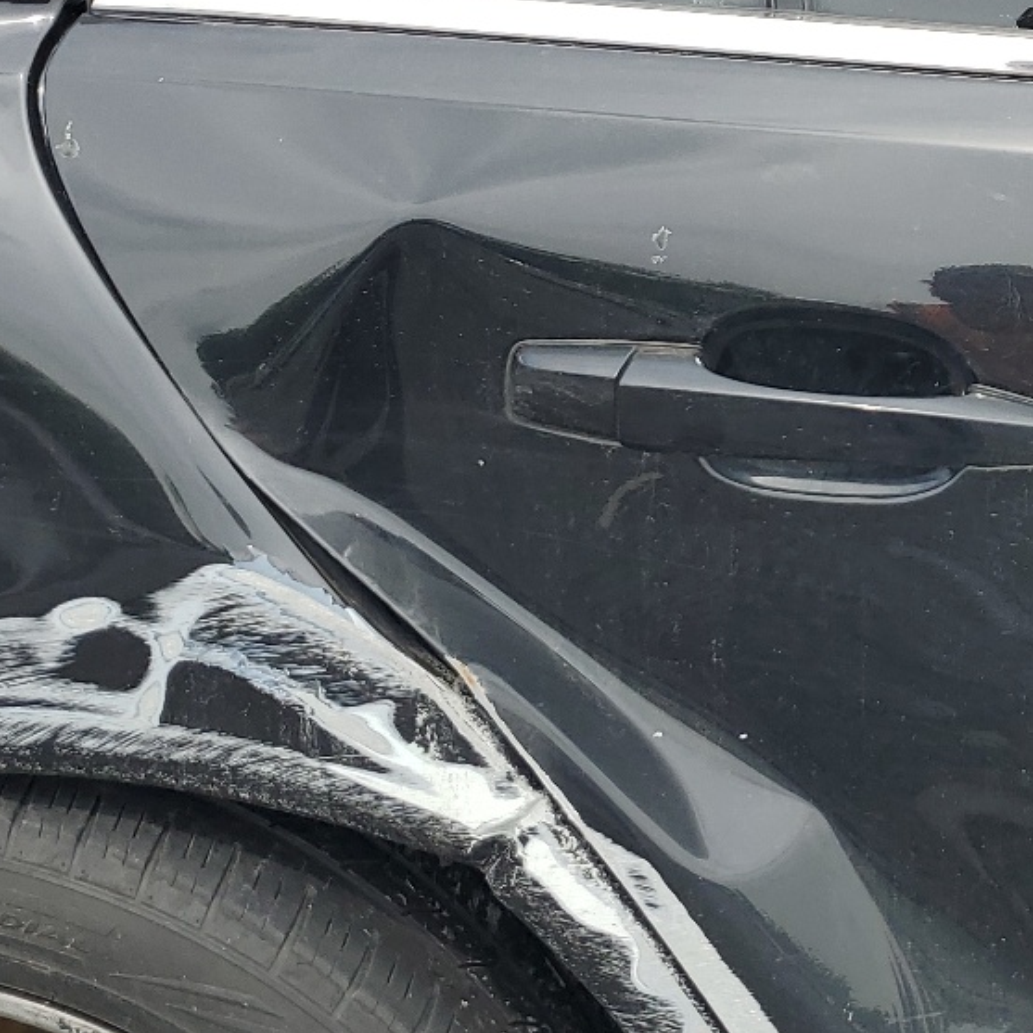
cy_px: 328
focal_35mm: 66
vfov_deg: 25.9
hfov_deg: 24.6
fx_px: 2228
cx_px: 1085
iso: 50
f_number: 1.5
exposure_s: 1/1111
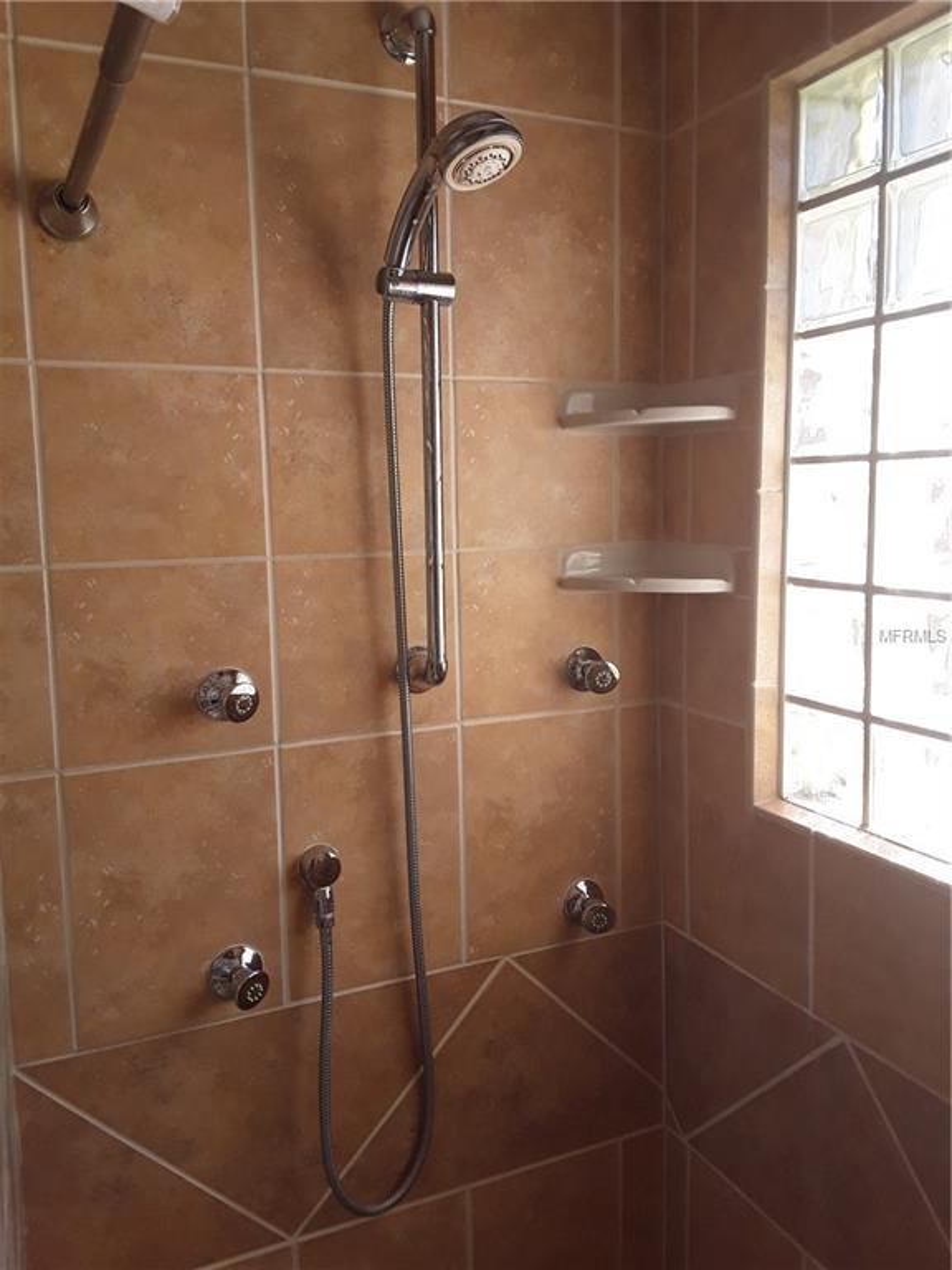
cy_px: 635
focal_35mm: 27
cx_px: 476
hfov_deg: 51.4
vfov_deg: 65.3
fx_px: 990
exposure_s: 1/216
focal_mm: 2.91
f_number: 1.9
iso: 40
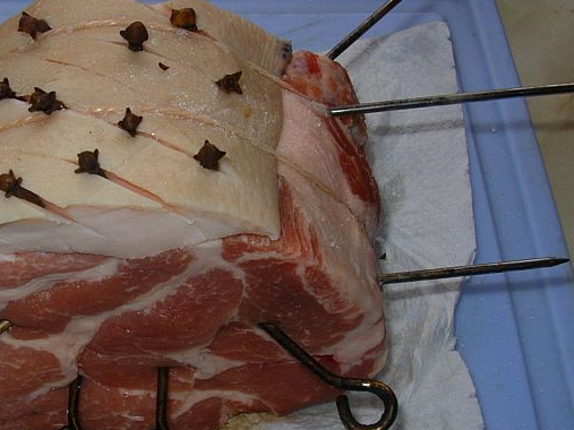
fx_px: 995
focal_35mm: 60
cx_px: 131
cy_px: 241
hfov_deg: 31.5
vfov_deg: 24.4
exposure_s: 1/60
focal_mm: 5.8
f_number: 4.1
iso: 50
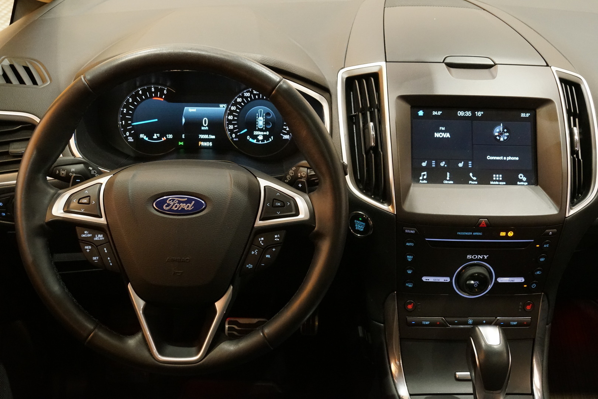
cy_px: 200
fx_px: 598
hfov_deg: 53.1
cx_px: 299
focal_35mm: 36
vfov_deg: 36.9
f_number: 8
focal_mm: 24
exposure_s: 1/30
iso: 3200
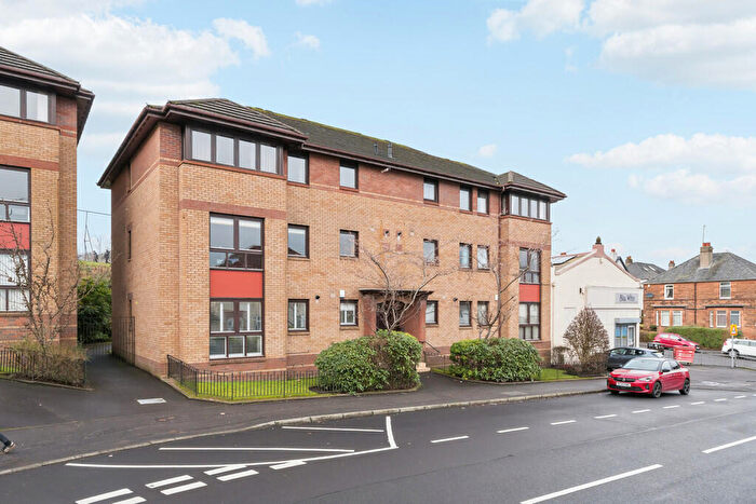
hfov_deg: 81.2
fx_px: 441
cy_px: 252
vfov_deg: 59.5
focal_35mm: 21
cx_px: 378
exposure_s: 1/100
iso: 500
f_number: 10
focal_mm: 14
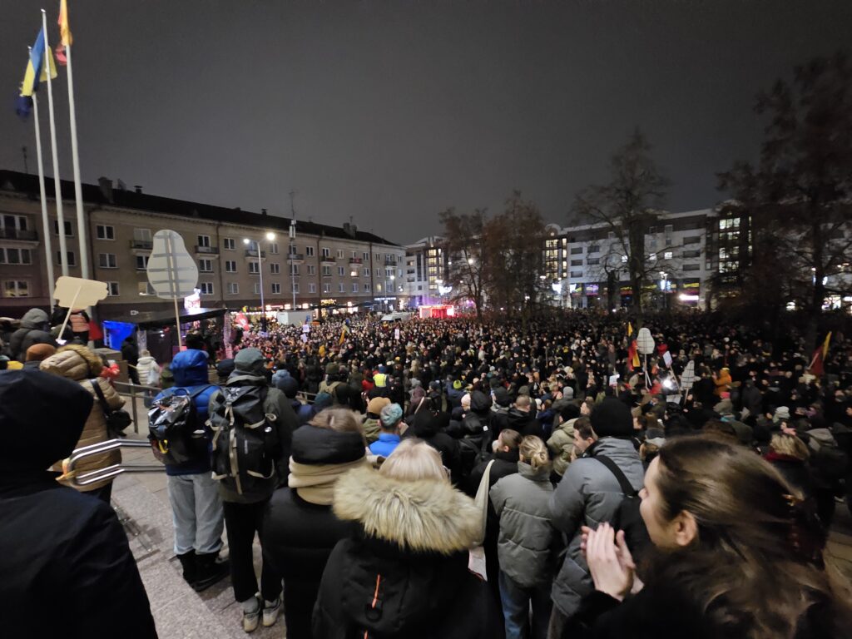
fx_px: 320
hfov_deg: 106.2
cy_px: 320
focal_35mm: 13
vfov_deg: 89.9
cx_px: 426
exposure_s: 1/25
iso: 2000
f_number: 2.2
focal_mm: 2.2
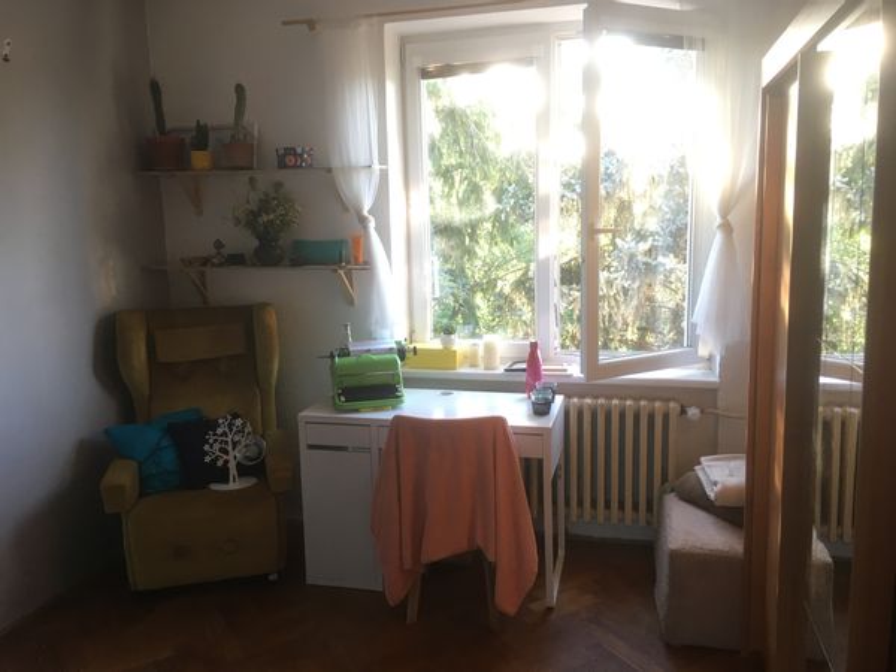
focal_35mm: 29
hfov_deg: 61.7
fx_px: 751
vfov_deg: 48.2
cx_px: 448
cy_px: 336
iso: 80
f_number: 2.2
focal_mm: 4.15
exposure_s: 1/33
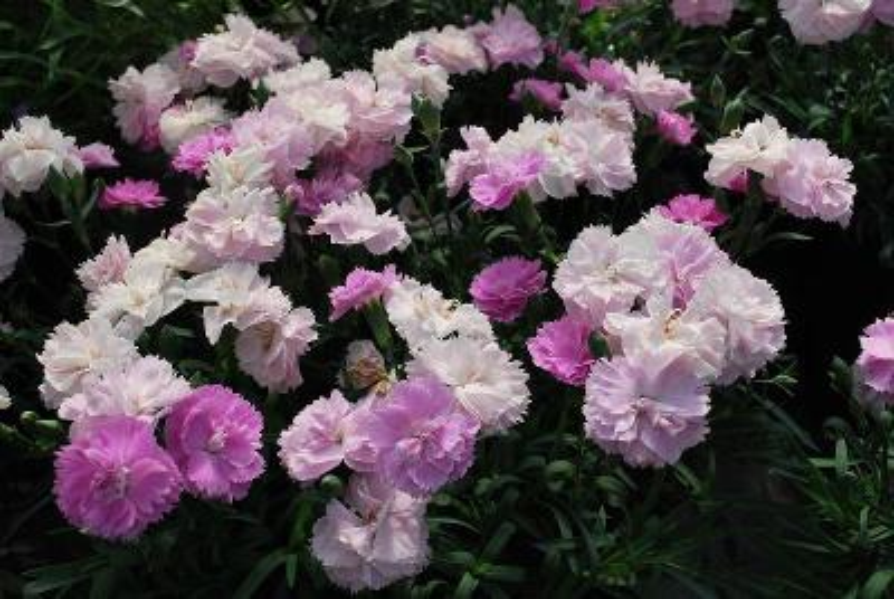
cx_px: 447
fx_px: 1082
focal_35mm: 44
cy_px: 300
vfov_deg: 30.9
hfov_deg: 44.9
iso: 100
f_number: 8
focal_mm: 29
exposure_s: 1/100
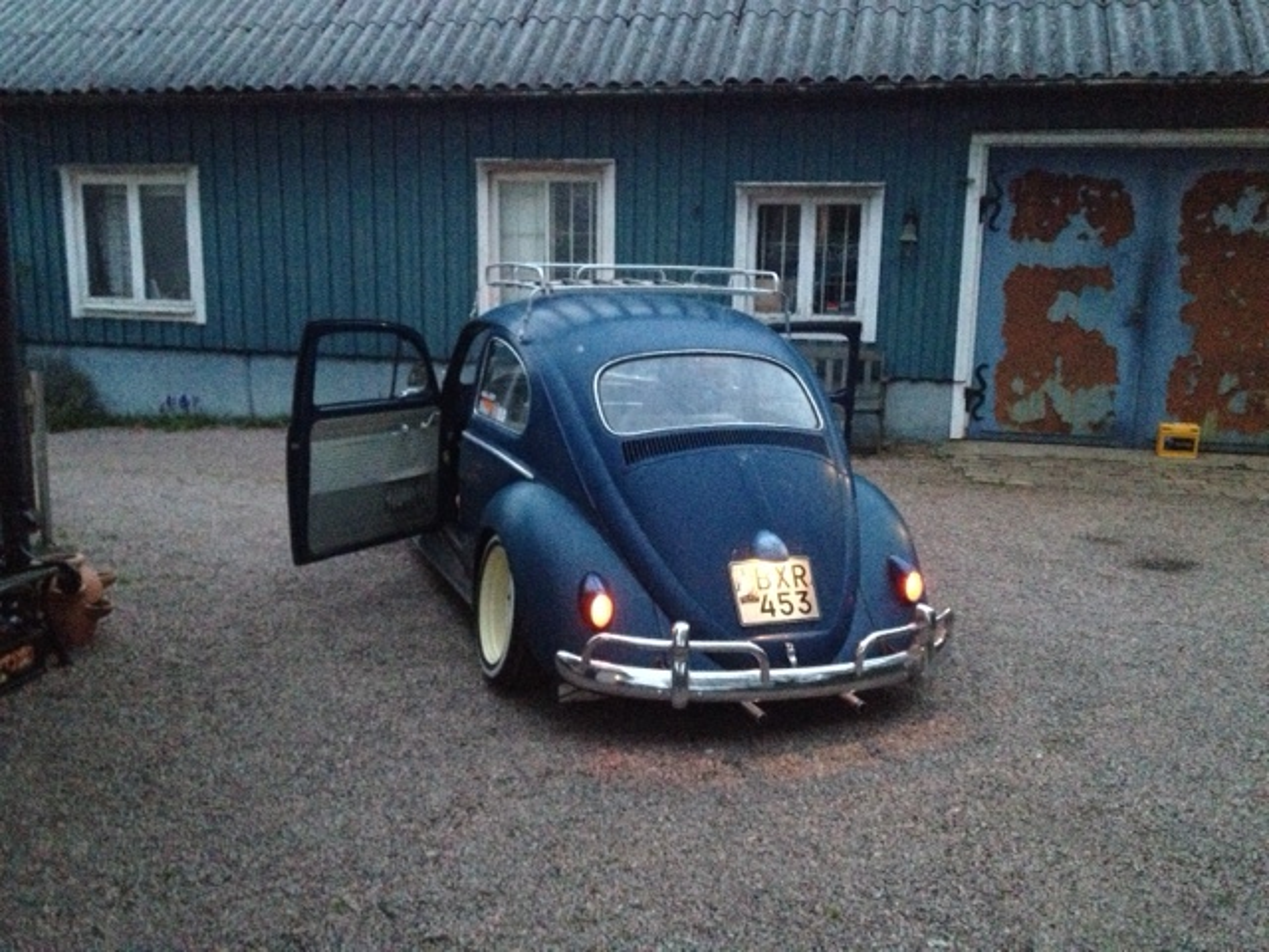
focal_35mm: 35
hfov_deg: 52.6
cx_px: 634
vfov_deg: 40.7
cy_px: 476
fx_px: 1283
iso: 800
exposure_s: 1/15
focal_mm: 4.28
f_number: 2.4
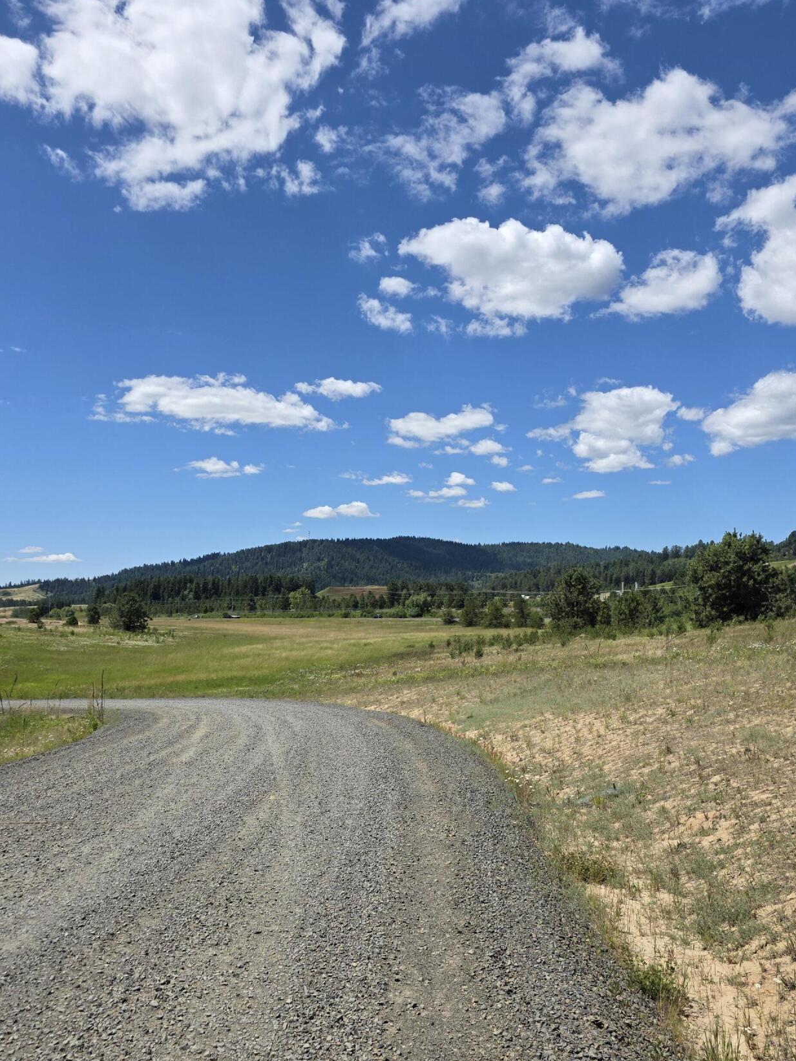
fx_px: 859
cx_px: 391
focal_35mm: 28
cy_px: 578
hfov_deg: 49.7
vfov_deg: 63.3
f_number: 1.7
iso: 80
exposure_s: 1/7061
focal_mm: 6.3
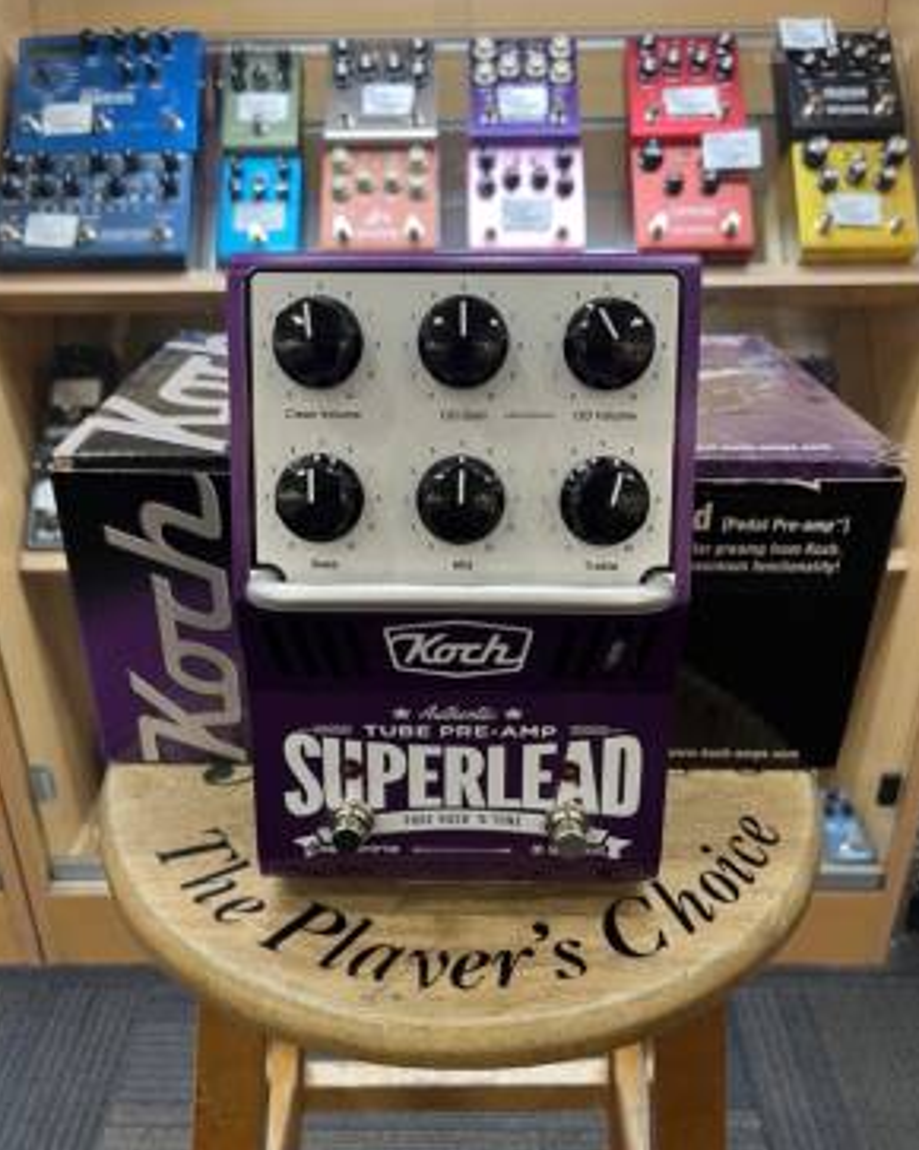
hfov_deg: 51.5
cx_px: 453
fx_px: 953
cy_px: 570
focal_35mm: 28
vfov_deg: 62.2
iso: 100
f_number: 1.6
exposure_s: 1/60
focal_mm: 5.1
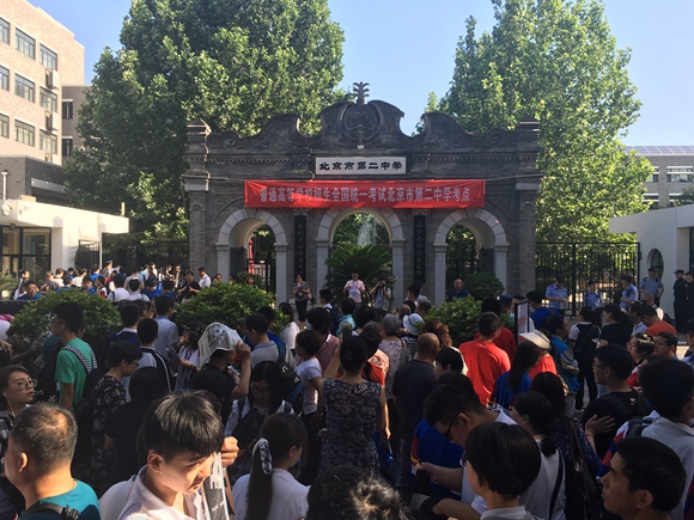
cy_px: 263
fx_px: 601
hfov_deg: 60.0
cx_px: 341
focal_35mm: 30
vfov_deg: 46.8
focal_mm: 4.15
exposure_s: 1/420
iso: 25
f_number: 2.2
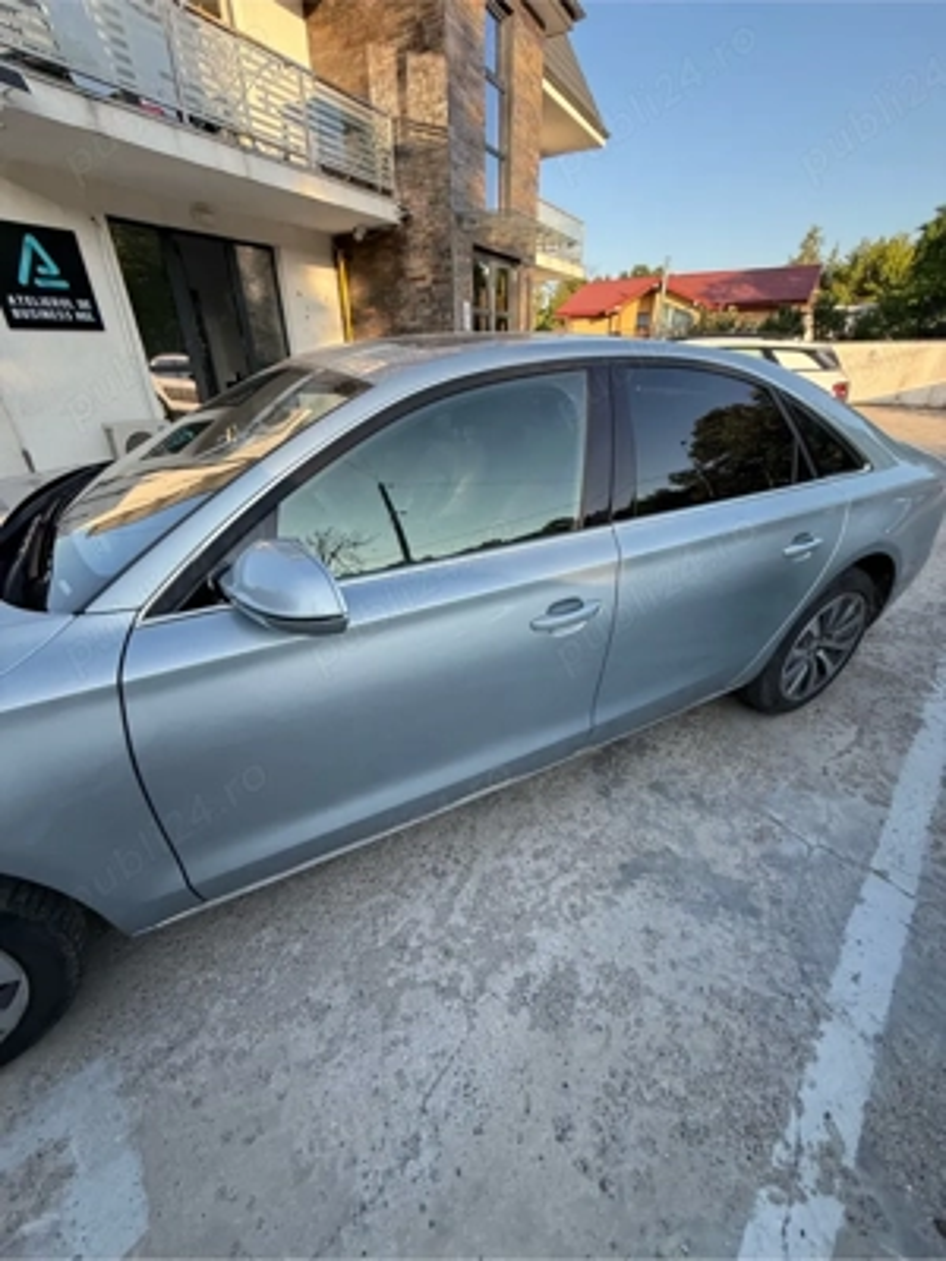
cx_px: 473
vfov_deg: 102.1
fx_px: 510
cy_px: 630
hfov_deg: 85.7
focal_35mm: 14
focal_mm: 2.22
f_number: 2.2
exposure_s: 1/268
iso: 50
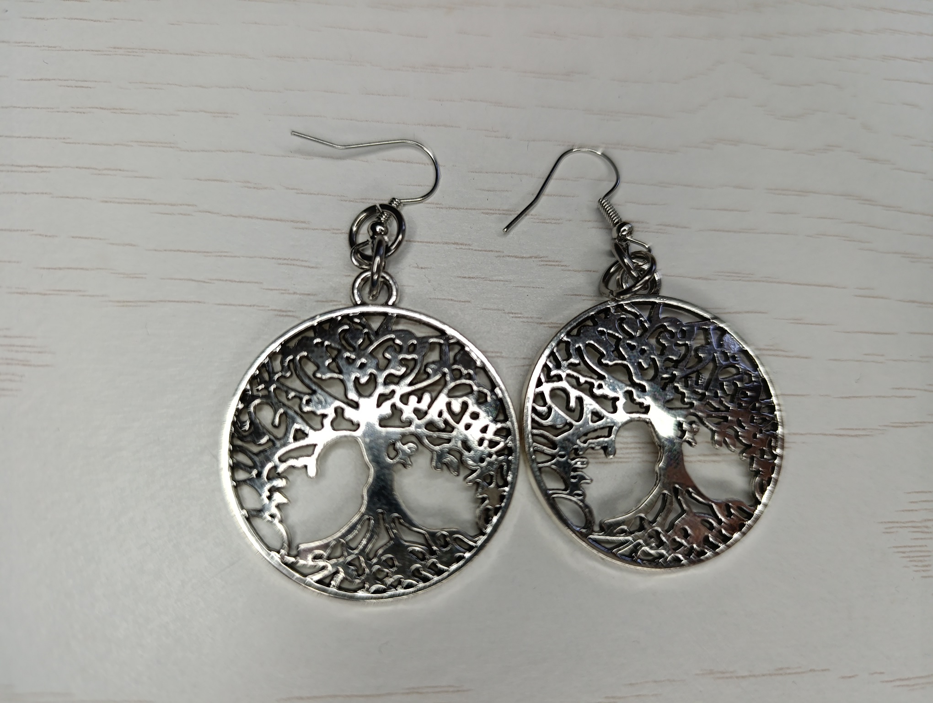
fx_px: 621
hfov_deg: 73.8
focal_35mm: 23
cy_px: 352
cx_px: 466
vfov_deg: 59.0
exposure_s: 1/100
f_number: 1.6
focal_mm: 6.14
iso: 200
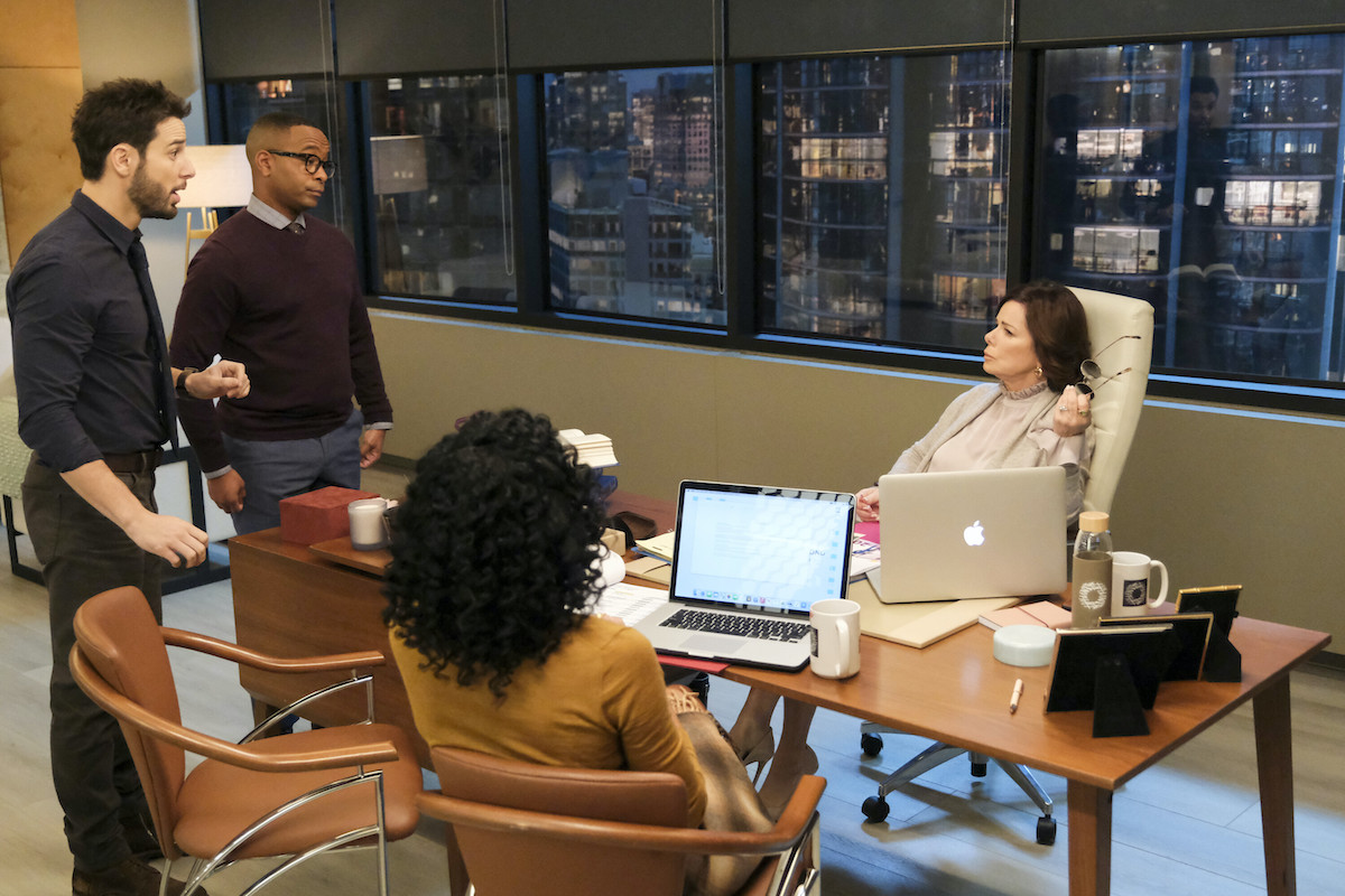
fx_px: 1532
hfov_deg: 47.4
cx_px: 672
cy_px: 448
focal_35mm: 41
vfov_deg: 32.6
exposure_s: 1/200
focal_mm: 27.4
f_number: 2.8
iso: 10000
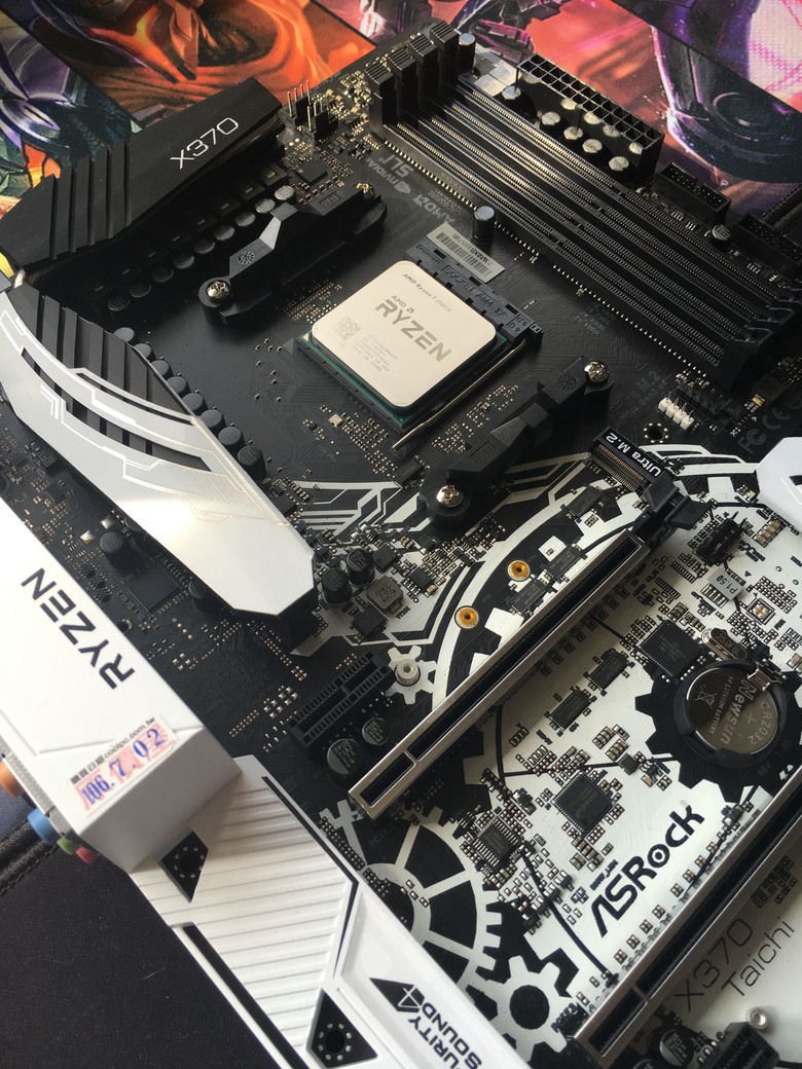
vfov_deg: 61.7
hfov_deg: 48.2
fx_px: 896
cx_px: 401
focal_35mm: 29
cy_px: 534
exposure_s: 1/120
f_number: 2.2
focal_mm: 4.15
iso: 40
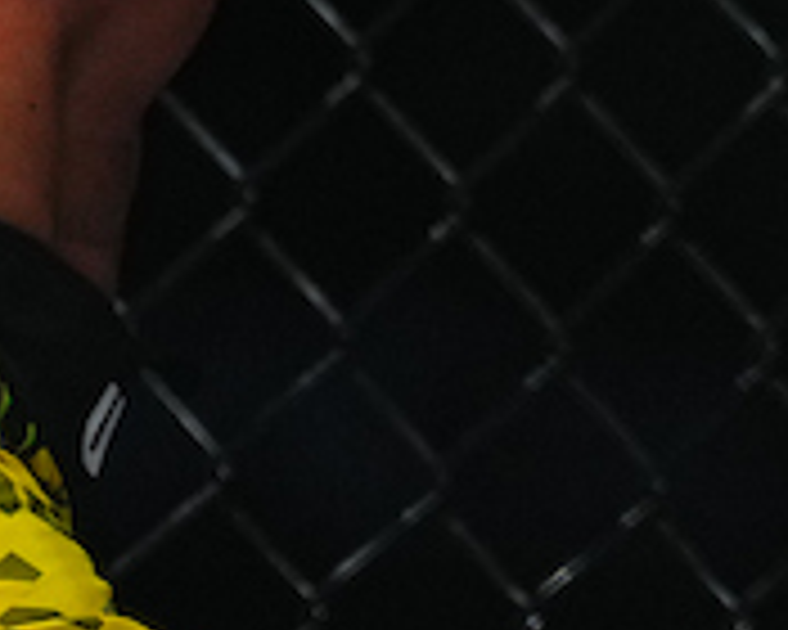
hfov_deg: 1.5
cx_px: 1184
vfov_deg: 1.2
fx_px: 29945
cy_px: -778
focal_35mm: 1284
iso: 2000
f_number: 2.8
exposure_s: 1/1000
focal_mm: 200
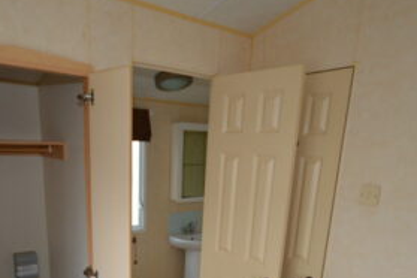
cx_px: 176
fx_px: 336
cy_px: 247
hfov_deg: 63.3
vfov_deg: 41.6
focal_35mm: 29
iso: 560
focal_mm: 10
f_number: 4
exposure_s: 1/60
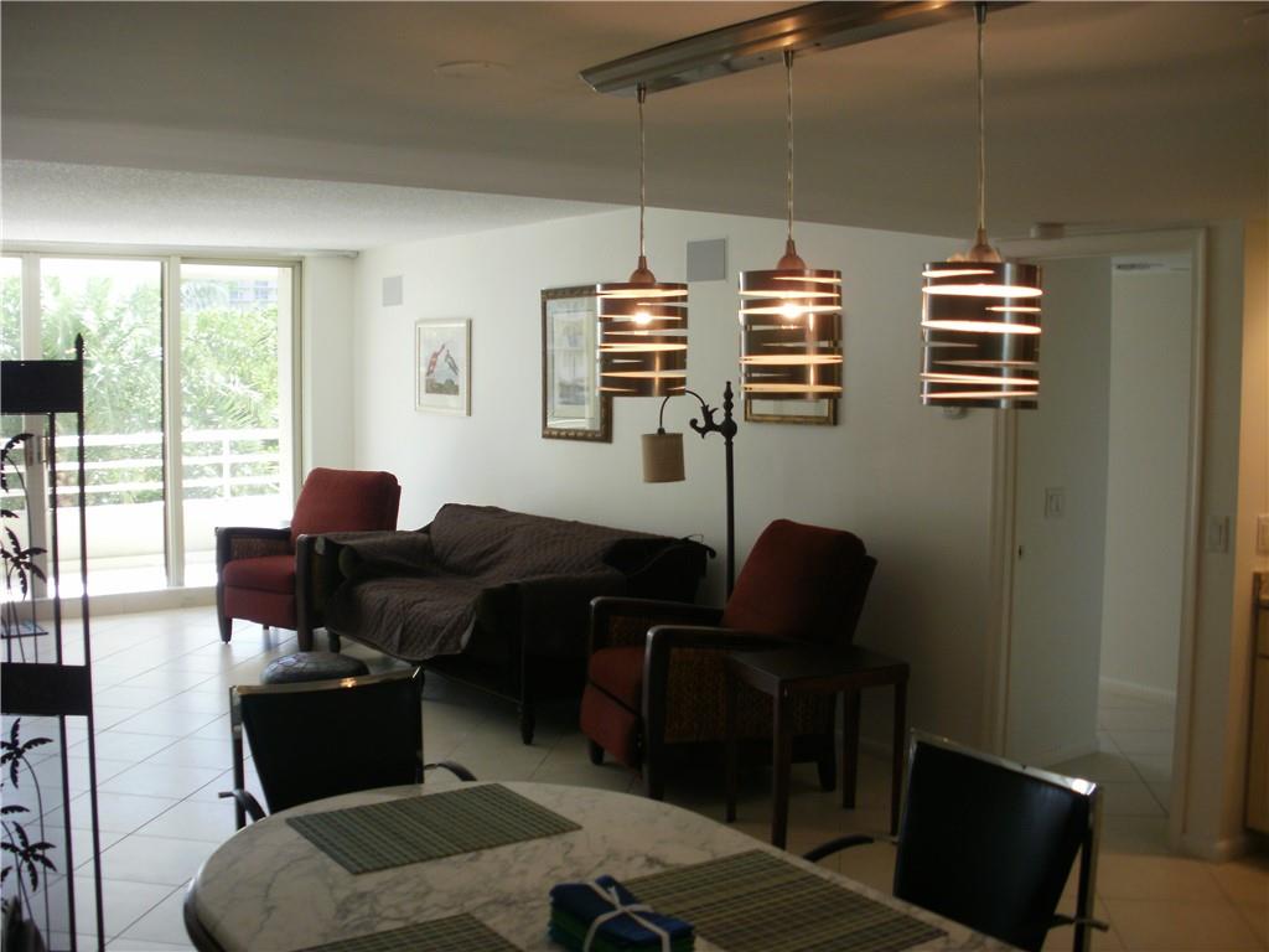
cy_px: 476
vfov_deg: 39.7
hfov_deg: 51.4
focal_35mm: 36
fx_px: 1320
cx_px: 634
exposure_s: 1/40
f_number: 3.5
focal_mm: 6.3
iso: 100
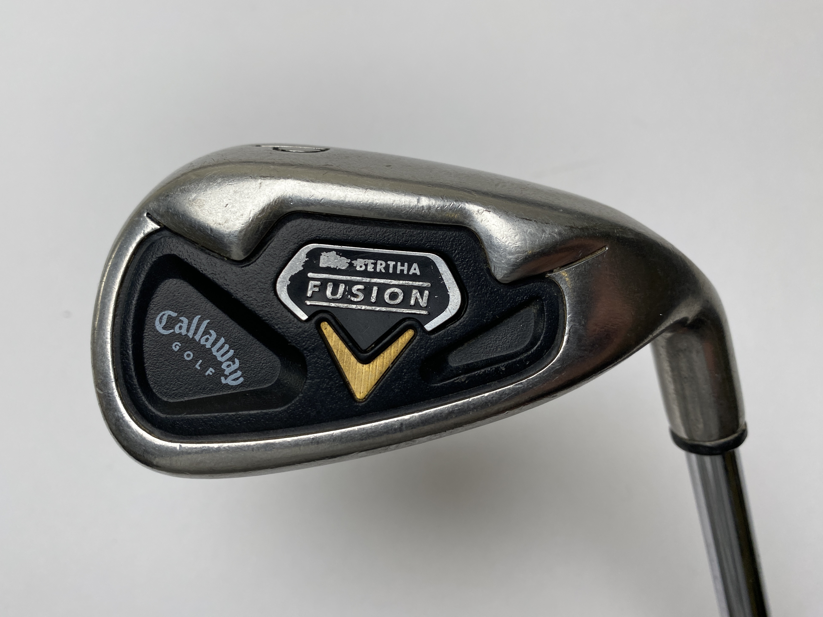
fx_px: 642
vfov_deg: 51.3
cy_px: 298
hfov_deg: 65.3
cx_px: 398
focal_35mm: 27
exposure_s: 1/351
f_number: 1.8
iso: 32
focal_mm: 4.25
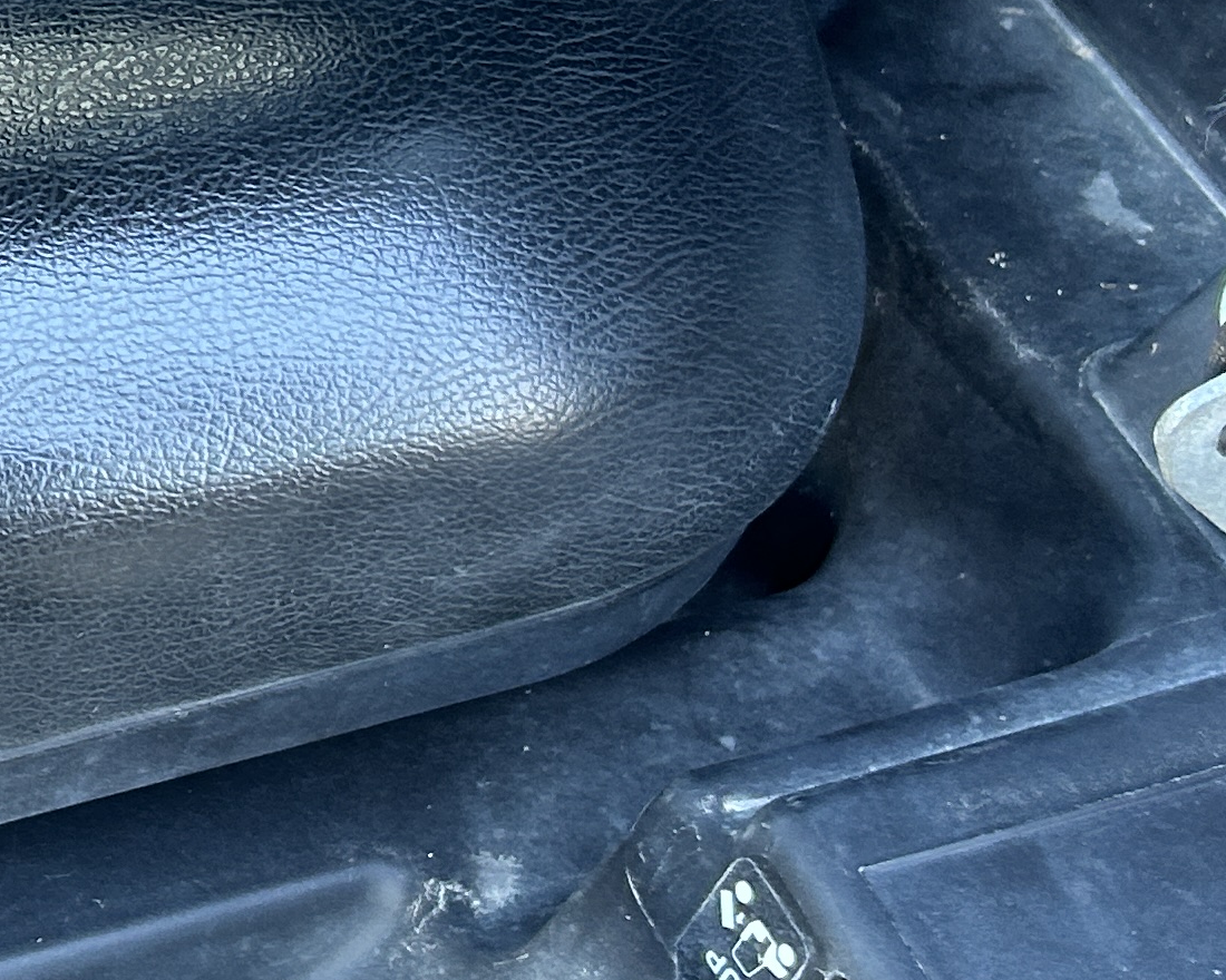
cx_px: -361
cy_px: 88
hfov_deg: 19.1
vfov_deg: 16.3
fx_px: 3374
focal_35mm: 93
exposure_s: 1/79
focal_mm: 5.7
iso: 125
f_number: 1.5
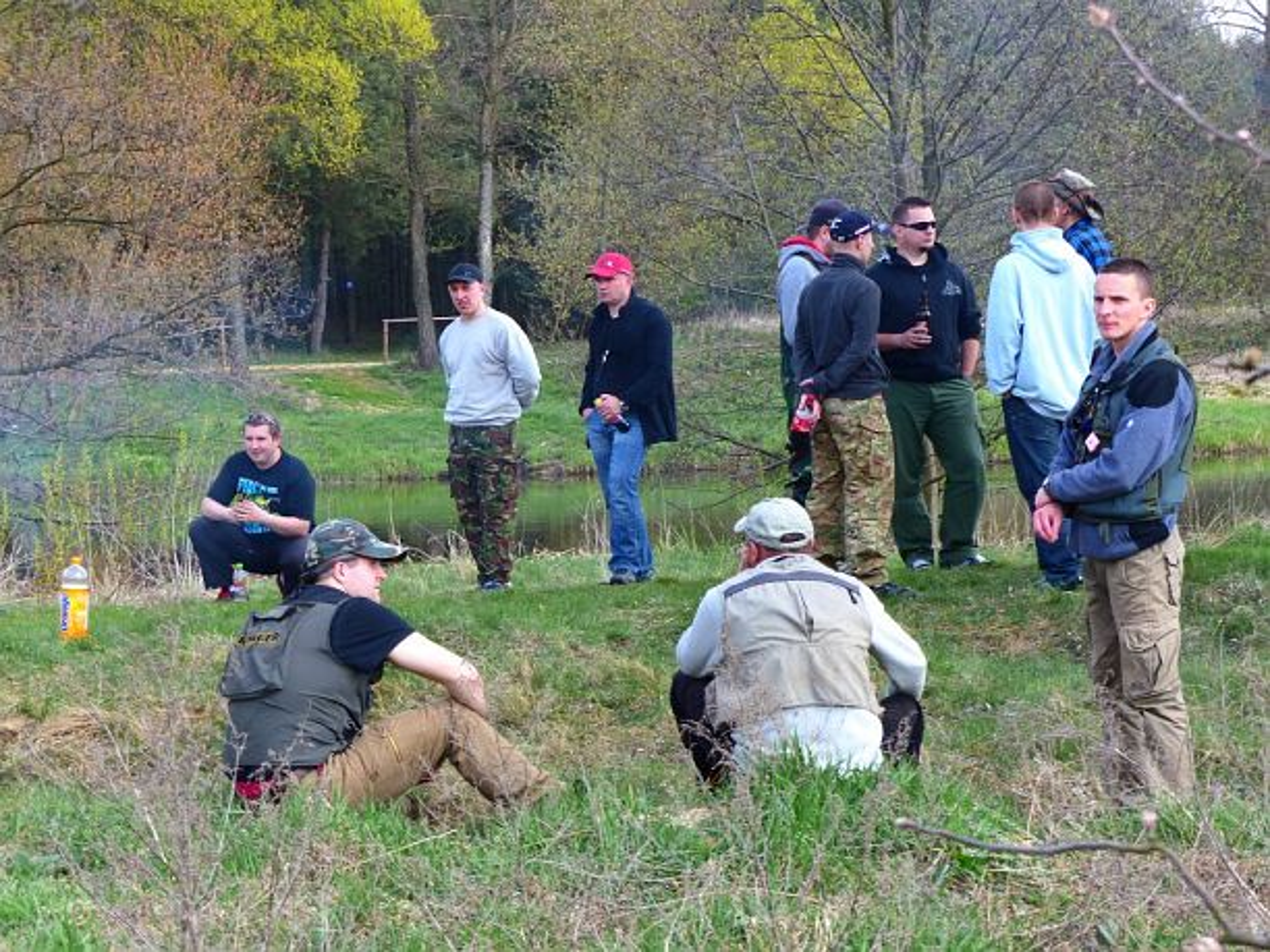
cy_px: 476
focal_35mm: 114
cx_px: 635
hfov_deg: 17.3
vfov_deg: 13.0
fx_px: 4182
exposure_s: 1/125
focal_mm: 20.5
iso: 100
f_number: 4
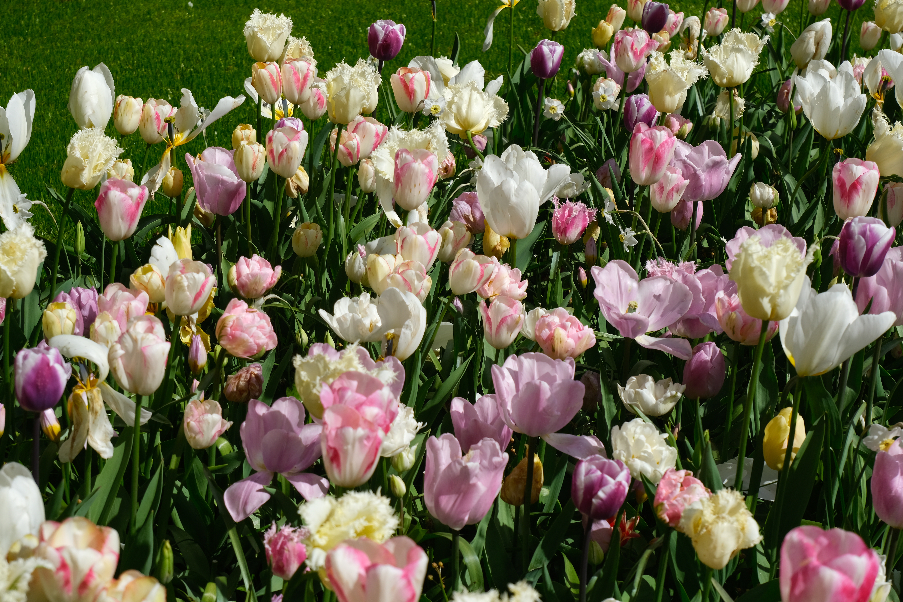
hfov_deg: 29.7
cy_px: 301
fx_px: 1706
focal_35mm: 68
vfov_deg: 20.0
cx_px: 452
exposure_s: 1/1250
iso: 160
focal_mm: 45
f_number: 5.6
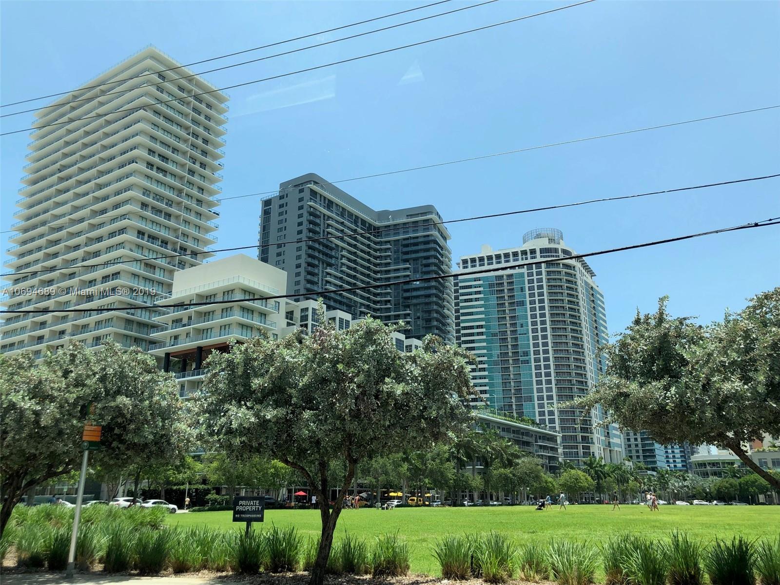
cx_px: 390
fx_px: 631
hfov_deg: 63.4
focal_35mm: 28
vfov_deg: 49.7
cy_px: 292
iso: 20
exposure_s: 1/1156
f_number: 1.8
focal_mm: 4
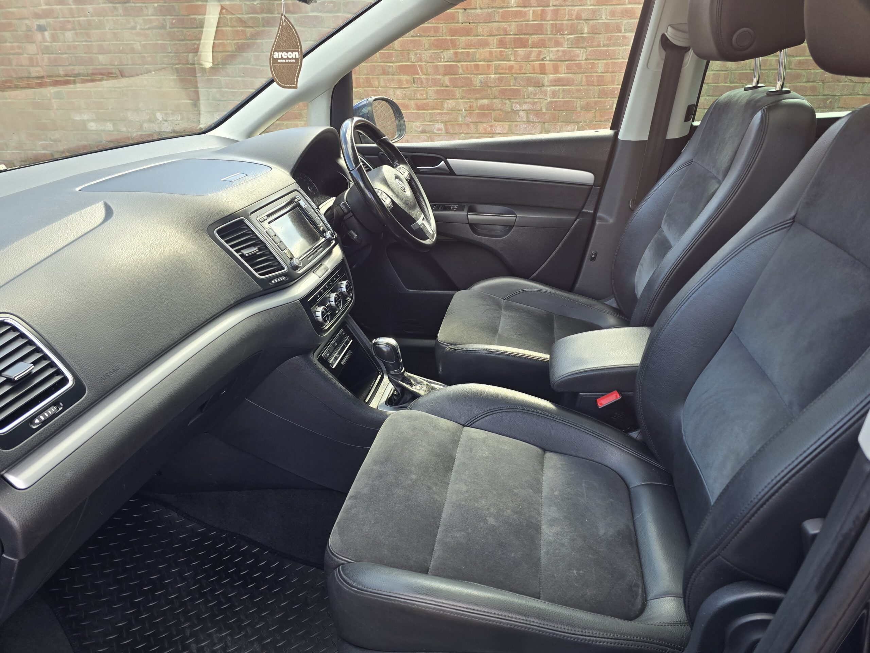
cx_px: 435
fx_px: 578
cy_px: 326
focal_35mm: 23
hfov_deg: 73.9
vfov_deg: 58.9
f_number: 1.7
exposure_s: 1/180
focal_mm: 6.3
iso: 50
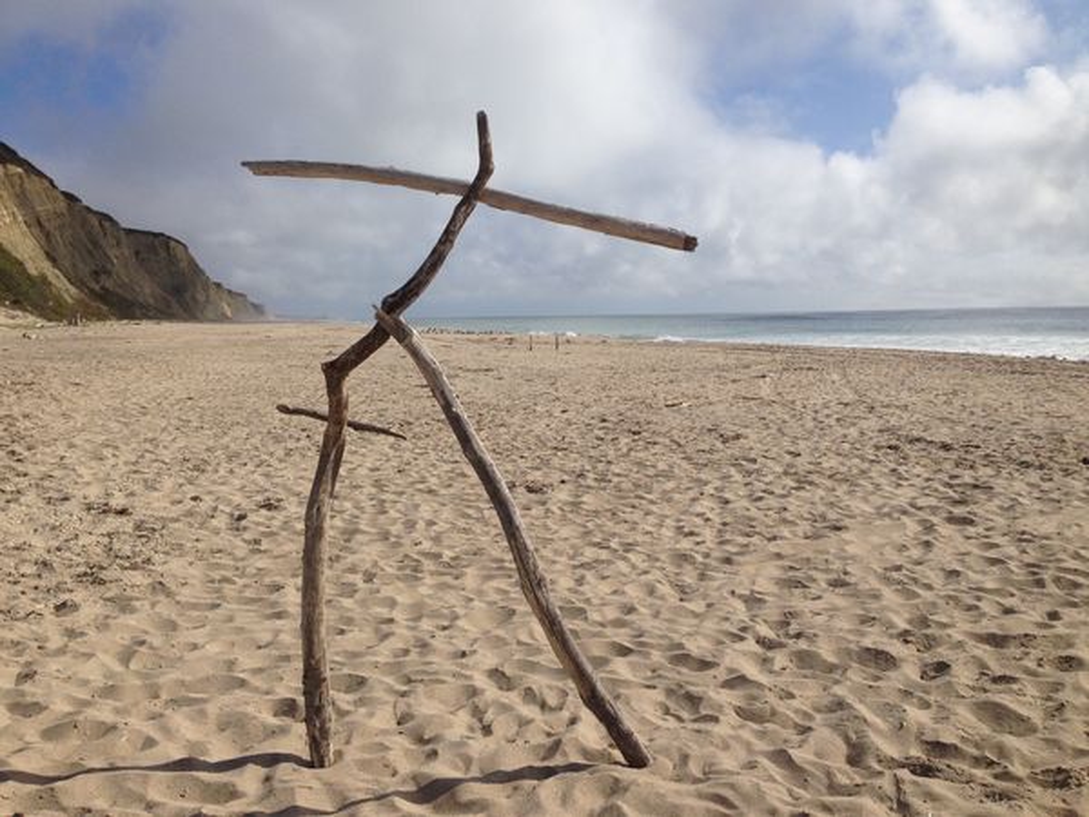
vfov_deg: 42.9
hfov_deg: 55.4
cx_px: 544
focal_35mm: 33
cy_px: 408
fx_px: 1038
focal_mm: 4.12
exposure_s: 1/3390
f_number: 2.4
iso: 50
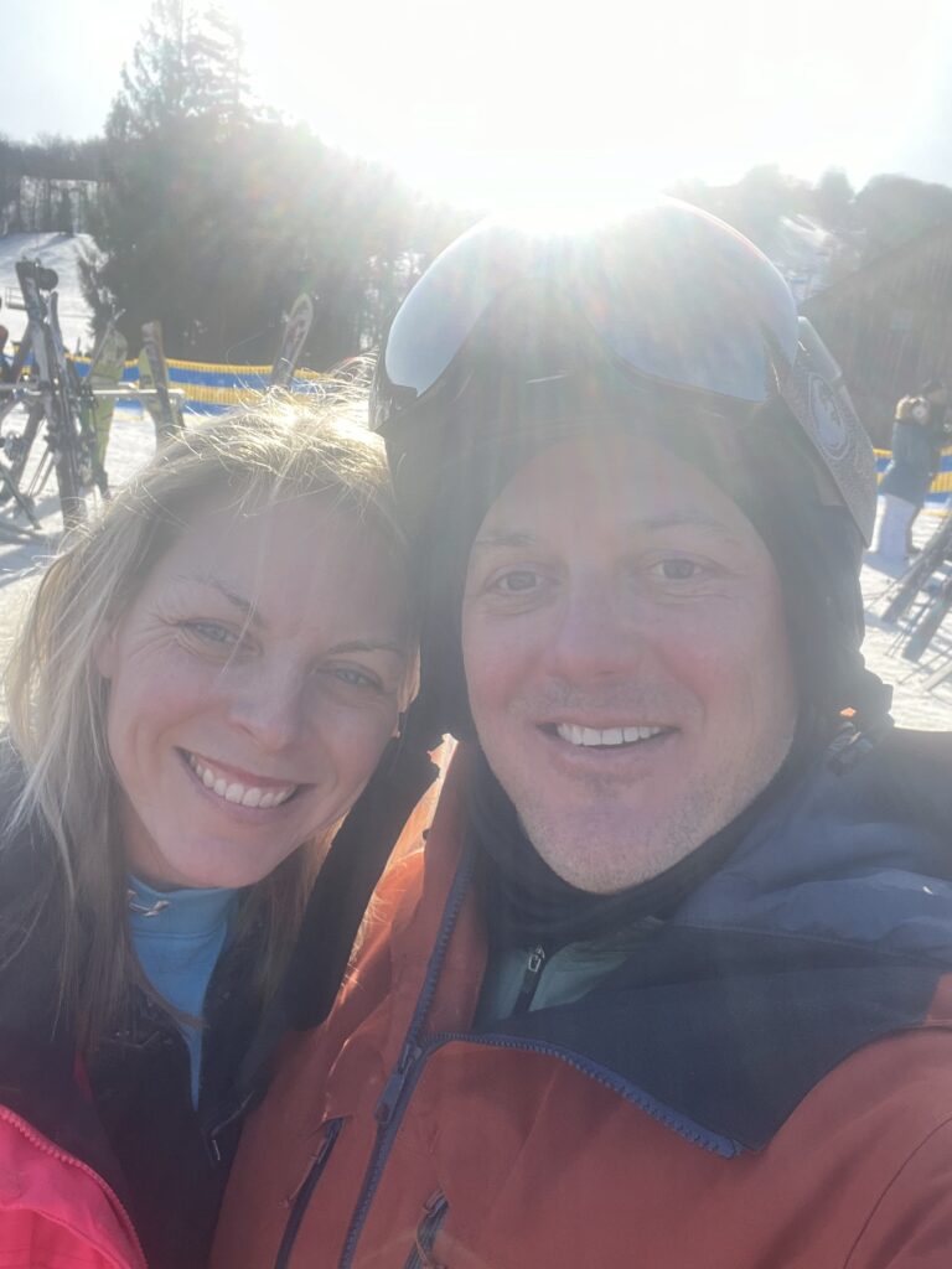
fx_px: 1100
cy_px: 634
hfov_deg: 46.8
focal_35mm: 30
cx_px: 476
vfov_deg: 60.0
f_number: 2.2
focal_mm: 2.71
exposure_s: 1/276
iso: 32
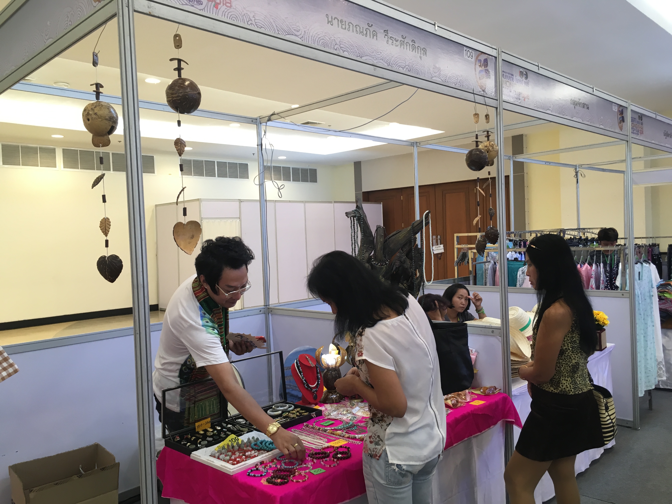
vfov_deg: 48.2
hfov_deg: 61.7
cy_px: 252
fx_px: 563
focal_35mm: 29
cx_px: 336
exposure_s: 1/33
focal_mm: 4.15
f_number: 2.2
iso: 80
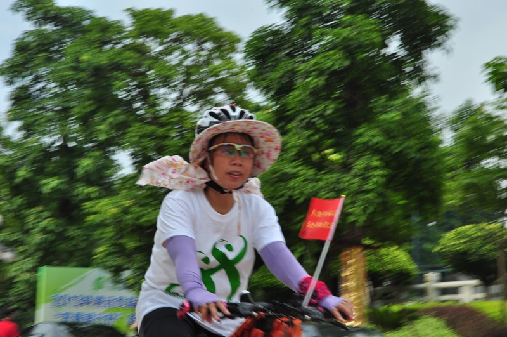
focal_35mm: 99
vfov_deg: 13.8
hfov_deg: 20.6
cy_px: 168
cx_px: 254
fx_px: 1392
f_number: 20
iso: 200
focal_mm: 66
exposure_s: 1/60
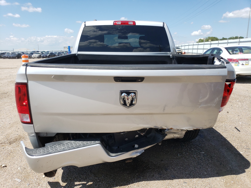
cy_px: 94
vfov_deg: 53.1
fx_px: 189
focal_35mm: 26
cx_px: 126
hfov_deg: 67.3
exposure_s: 1/2500
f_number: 1.5
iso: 50
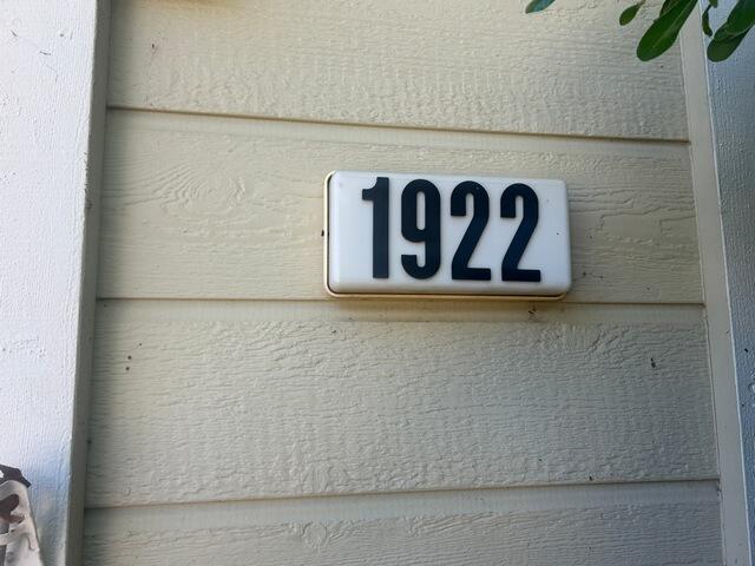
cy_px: 283
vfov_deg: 53.1
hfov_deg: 67.3
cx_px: 378
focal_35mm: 26
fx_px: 567
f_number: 1.5
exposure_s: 1/513
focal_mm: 5.7
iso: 50
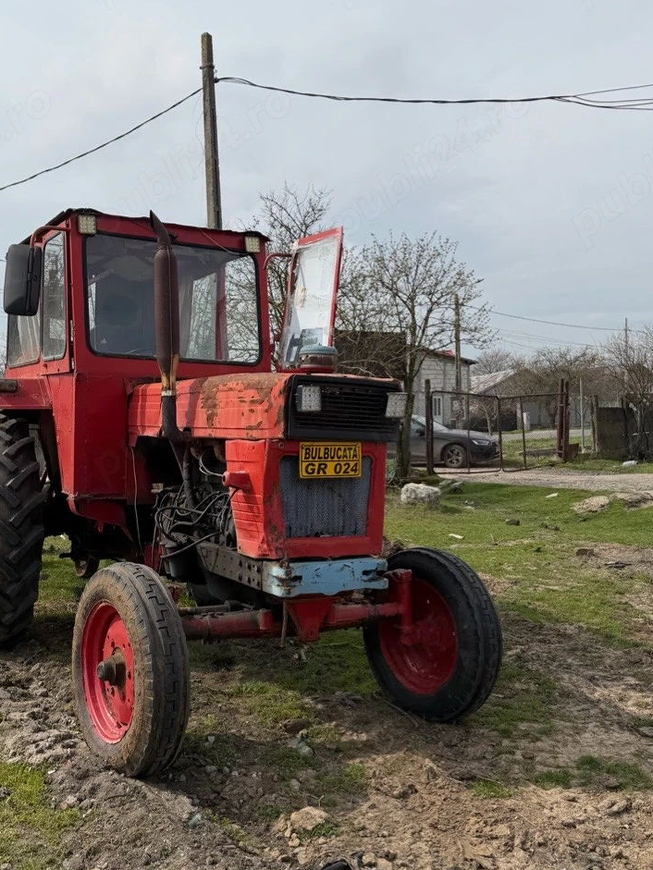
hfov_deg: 41.6
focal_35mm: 34
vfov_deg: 53.9
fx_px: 855
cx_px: 253
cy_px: 441
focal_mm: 6.76
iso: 80
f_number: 1.78
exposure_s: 1/8130
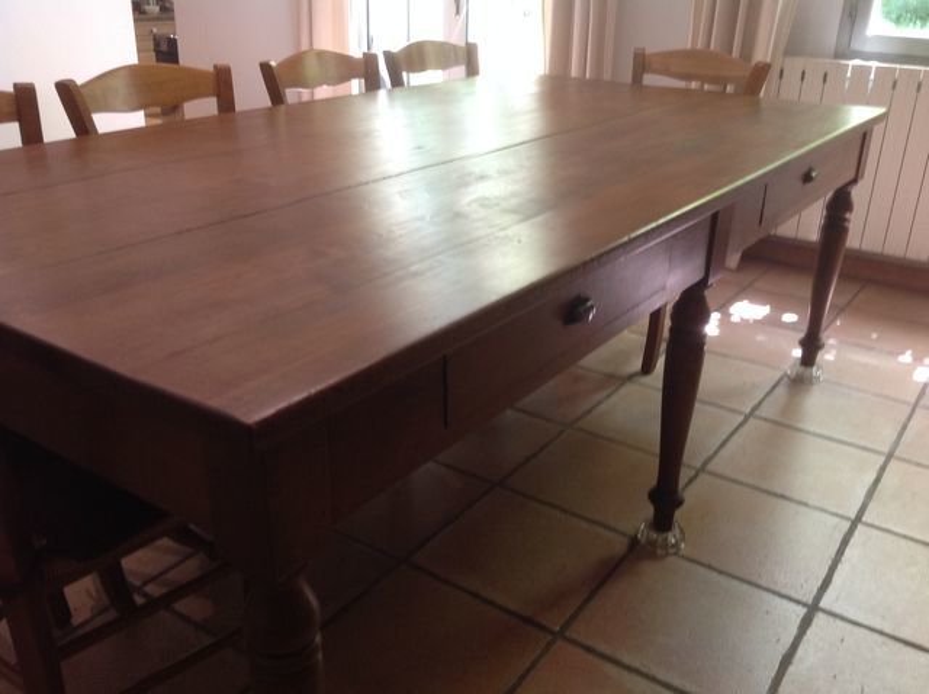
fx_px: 938
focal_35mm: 35
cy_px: 347
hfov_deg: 52.7
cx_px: 464
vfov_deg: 40.6
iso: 100
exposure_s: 1/15
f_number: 2.4
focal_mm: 4.28
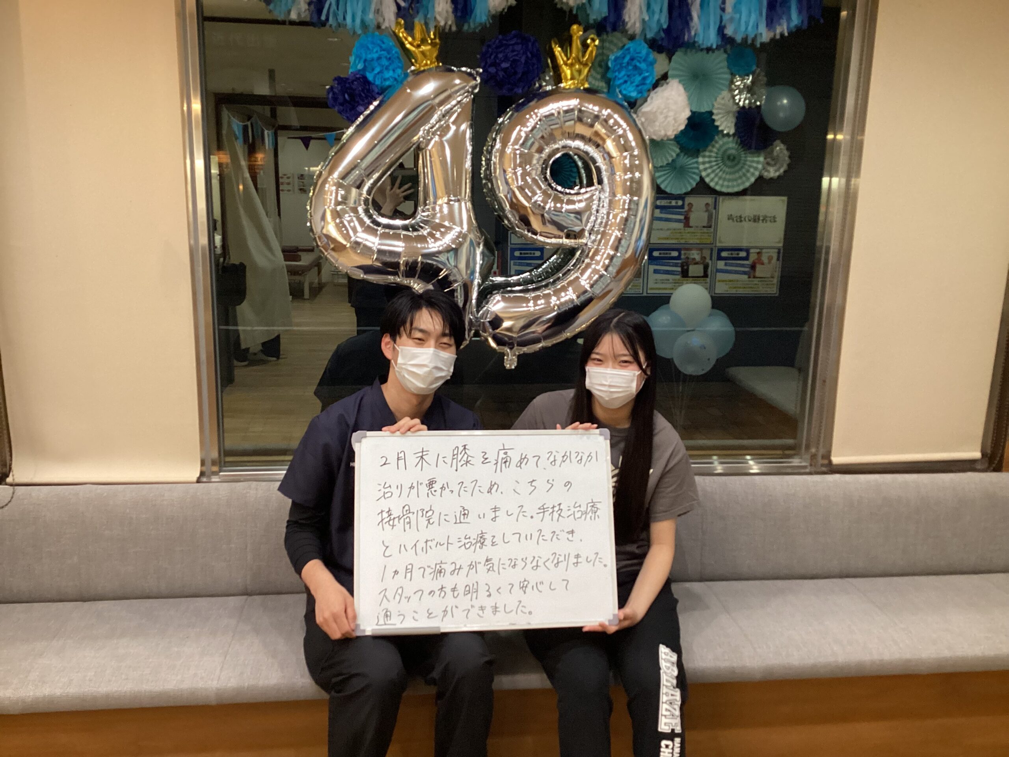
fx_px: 904
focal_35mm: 31
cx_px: 504
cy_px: 378
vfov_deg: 45.4
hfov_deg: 58.4
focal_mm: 3.3
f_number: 2.4
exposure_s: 1/60
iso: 320
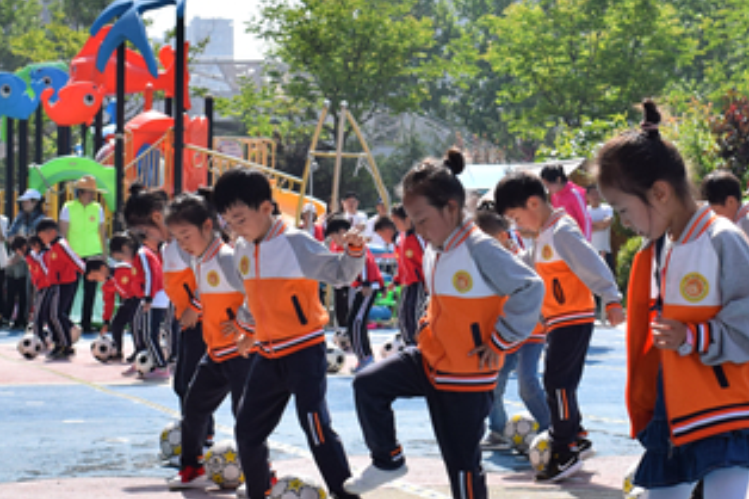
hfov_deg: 19.1
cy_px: 199
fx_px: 2225
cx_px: 420
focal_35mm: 107
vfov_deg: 12.8
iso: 400
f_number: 7.1
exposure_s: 1/2000
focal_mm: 28
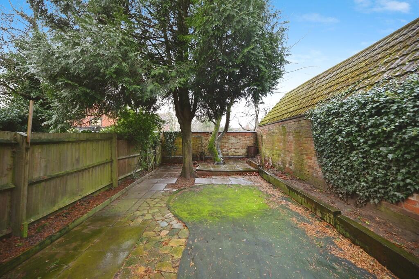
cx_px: 210
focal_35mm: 14
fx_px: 163
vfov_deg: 81.2
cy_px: 140
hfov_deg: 104.2
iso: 200
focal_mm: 14
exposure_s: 1/15
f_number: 4
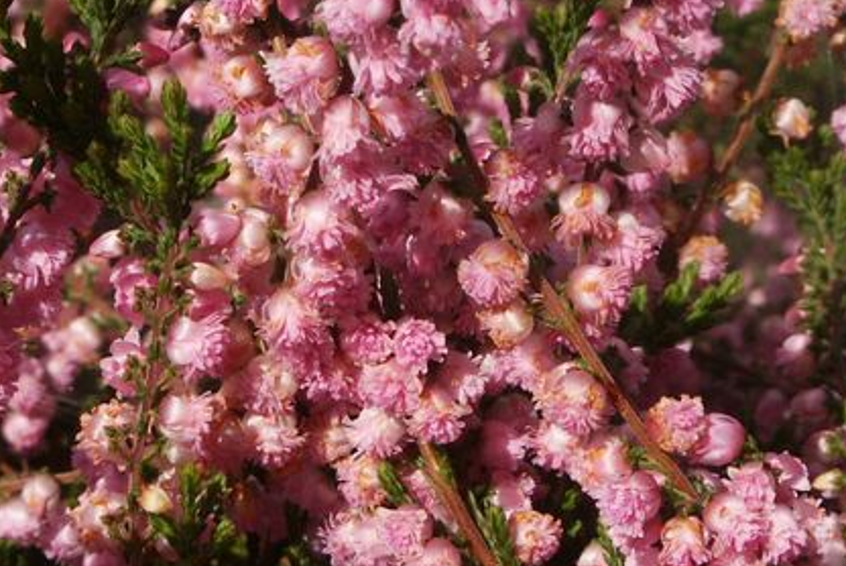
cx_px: 325
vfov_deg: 9.4
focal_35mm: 146
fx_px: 3433
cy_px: 323
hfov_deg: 14.0
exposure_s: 1/250
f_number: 8
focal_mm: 15.67
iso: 64
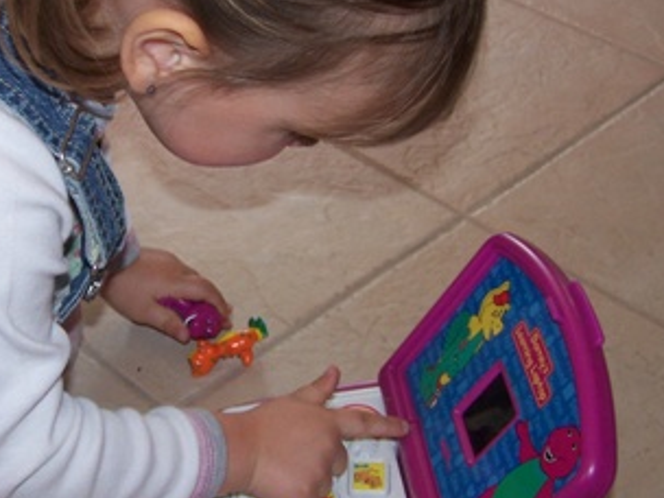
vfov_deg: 20.4
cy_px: 218
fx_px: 1381
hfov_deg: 26.7
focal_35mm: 72
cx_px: 175
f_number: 2.8
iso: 140
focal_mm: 6.3
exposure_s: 1/60
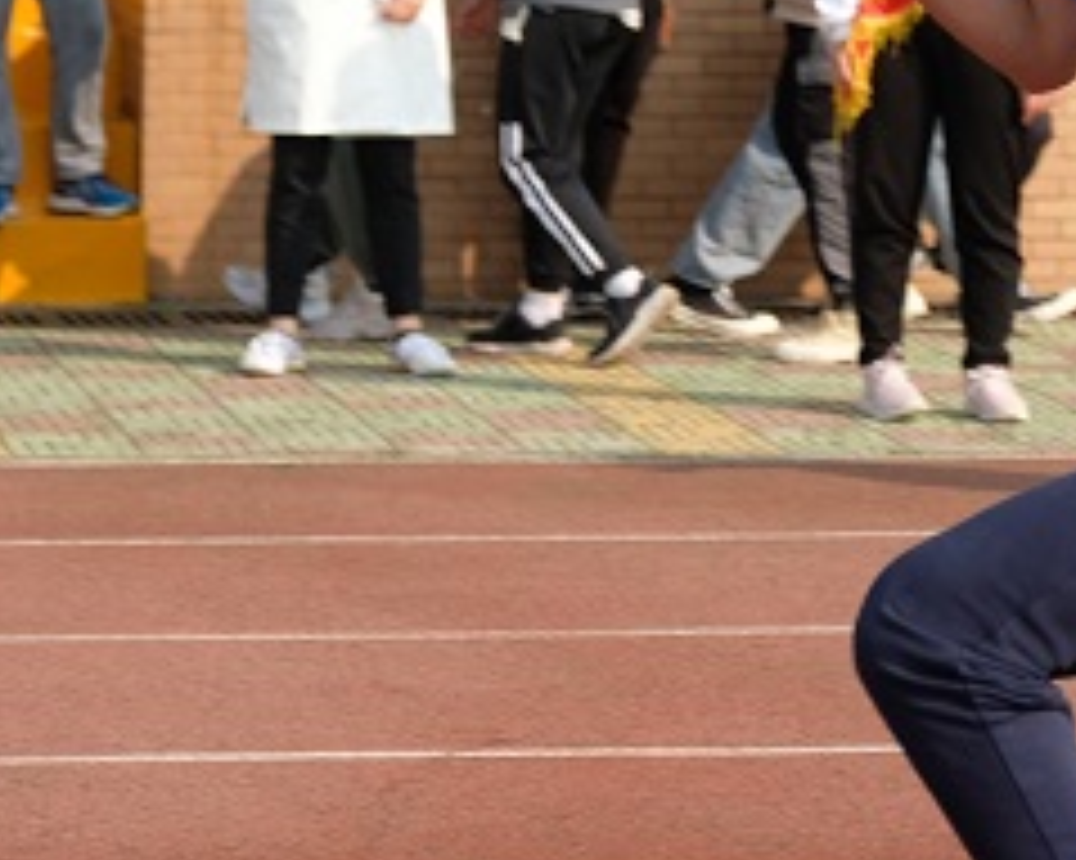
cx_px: 725
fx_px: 7067
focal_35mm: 222
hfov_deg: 8.7
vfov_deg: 7.0
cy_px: 196
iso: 200
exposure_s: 1/1600
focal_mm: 55
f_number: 2.8
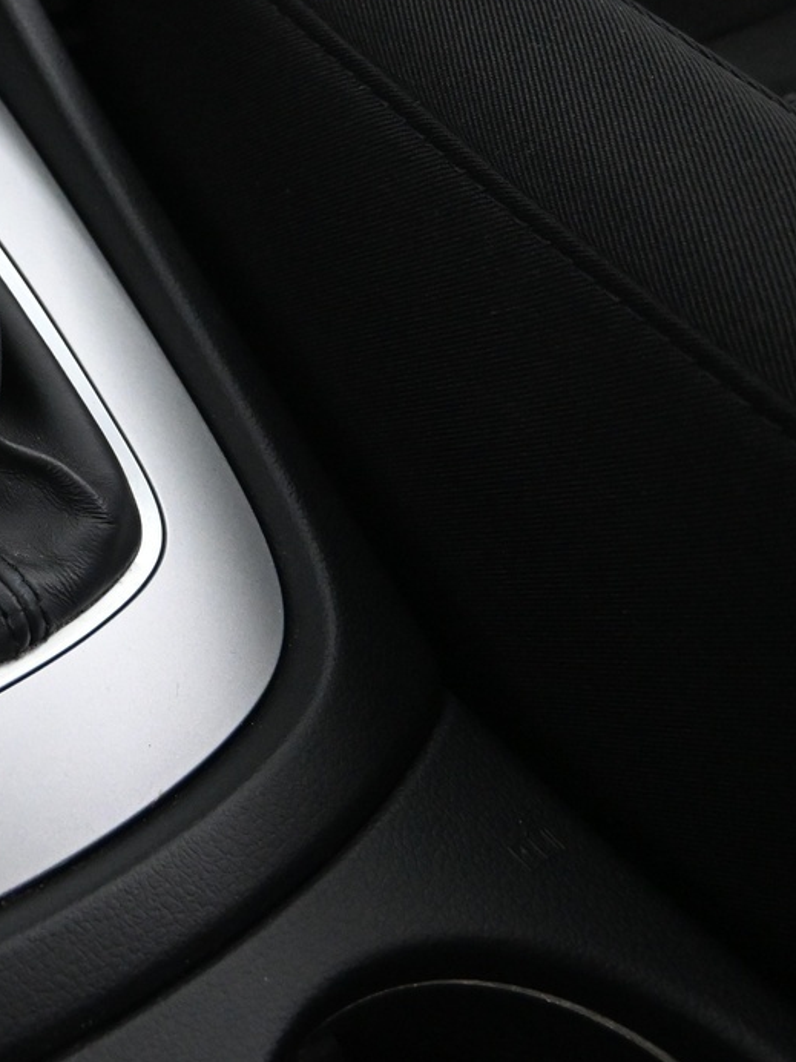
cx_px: -299
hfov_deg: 23.2
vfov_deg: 34.6
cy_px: 241
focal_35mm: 54
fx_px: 1656
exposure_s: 1/30
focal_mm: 16
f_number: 3.5
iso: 3200
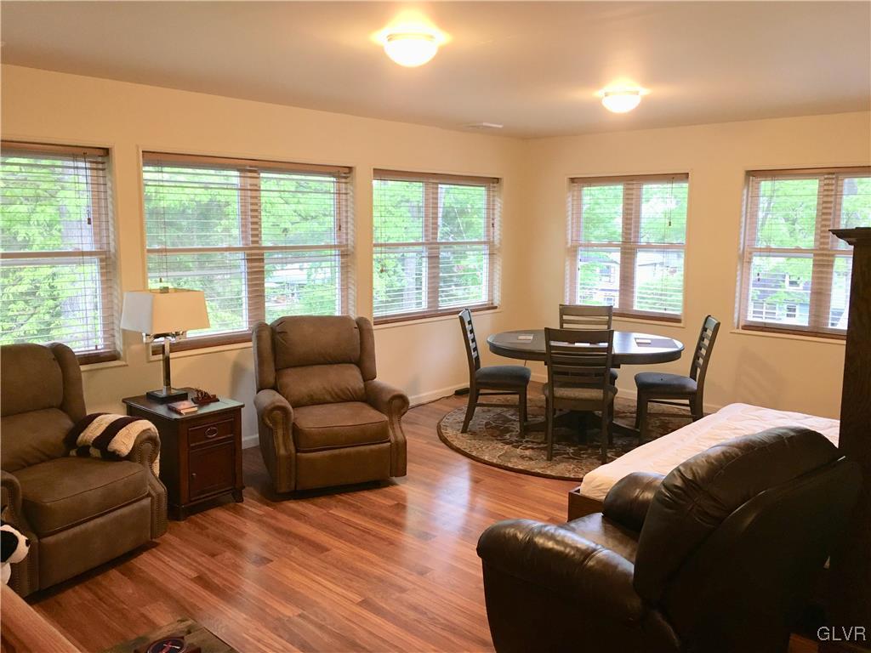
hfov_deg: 61.7
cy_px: 326
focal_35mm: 29
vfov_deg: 48.2
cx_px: 436
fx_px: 730
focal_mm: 4.15
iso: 100
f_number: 2.2
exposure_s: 1/30
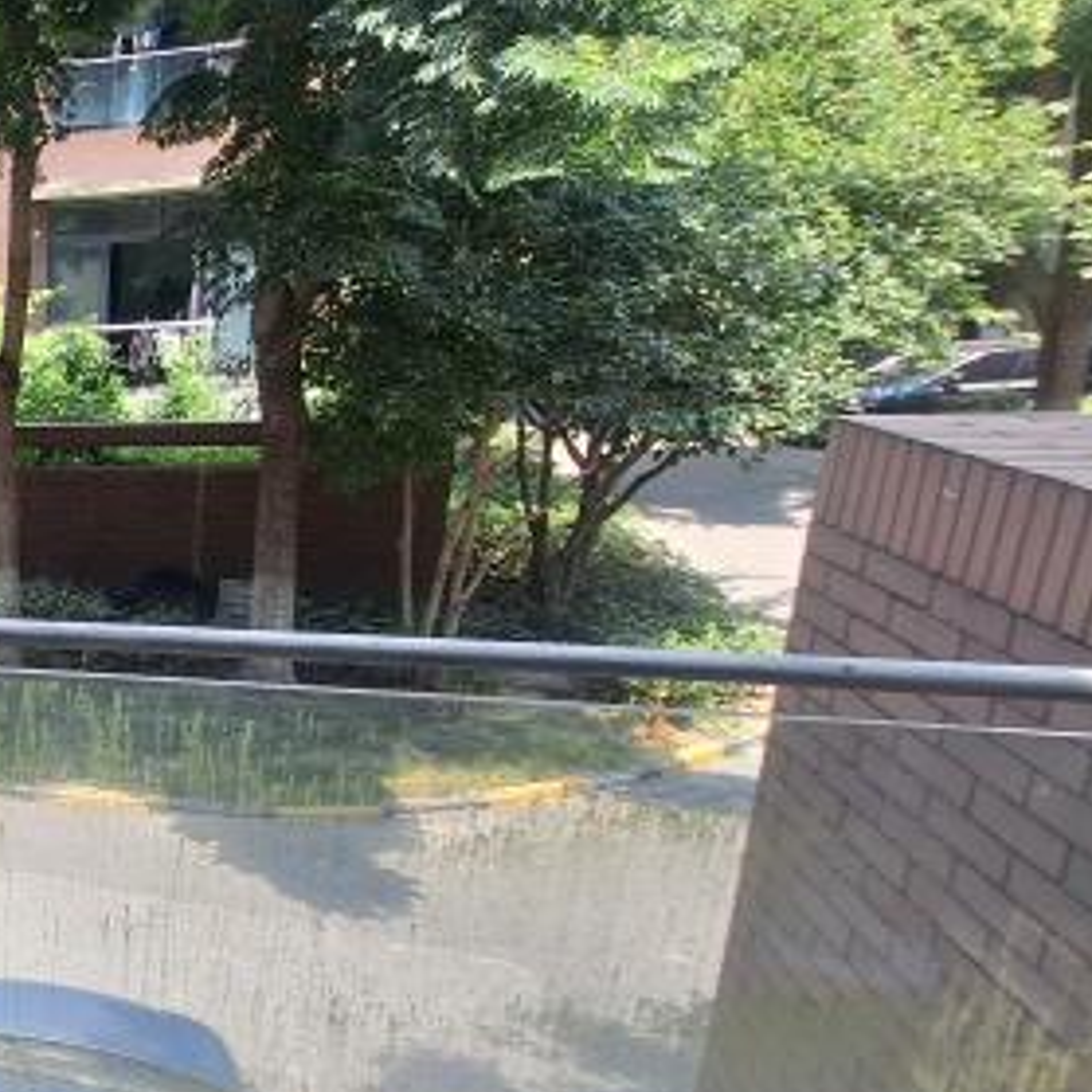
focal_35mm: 33
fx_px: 1178
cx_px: -372
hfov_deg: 33.7
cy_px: 634
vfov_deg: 49.5
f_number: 2.2
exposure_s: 1/287
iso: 40
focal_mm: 1.74
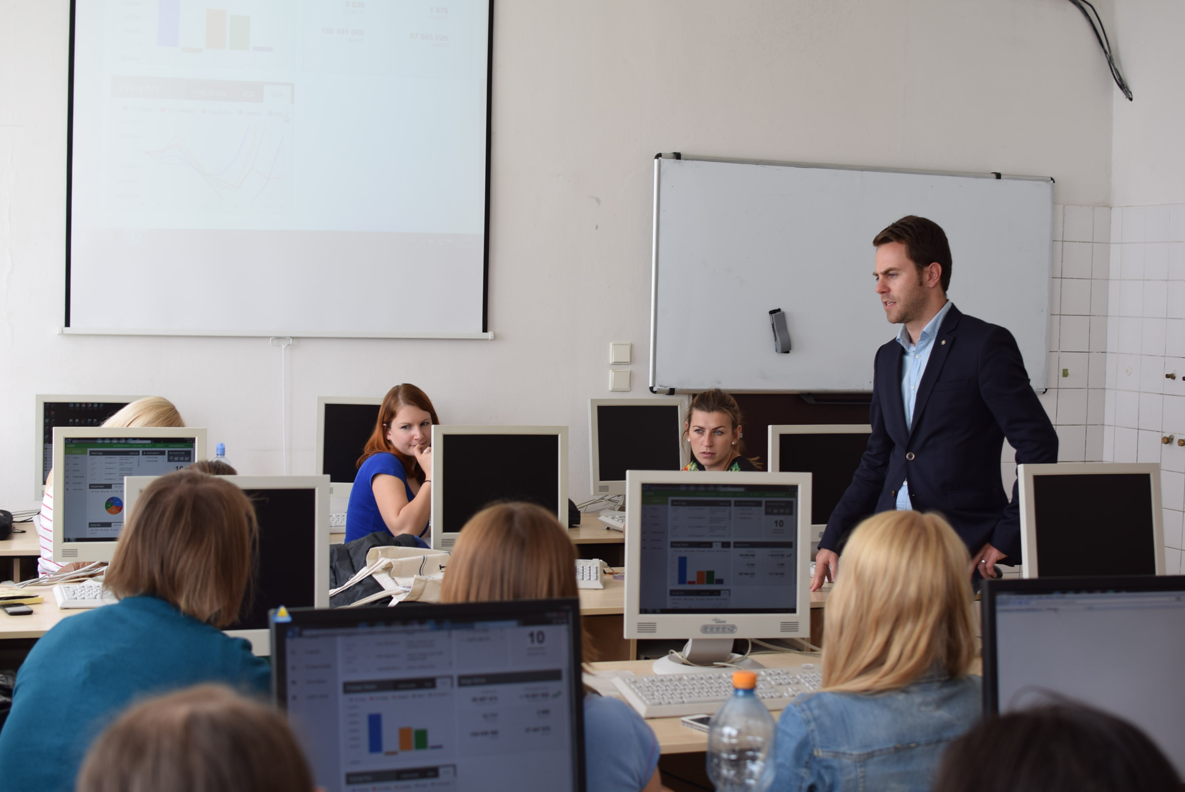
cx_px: 592
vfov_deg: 25.8
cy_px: 396
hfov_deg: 37.8
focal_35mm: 52
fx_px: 1729
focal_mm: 35
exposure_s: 1/80
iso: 100
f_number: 4.5
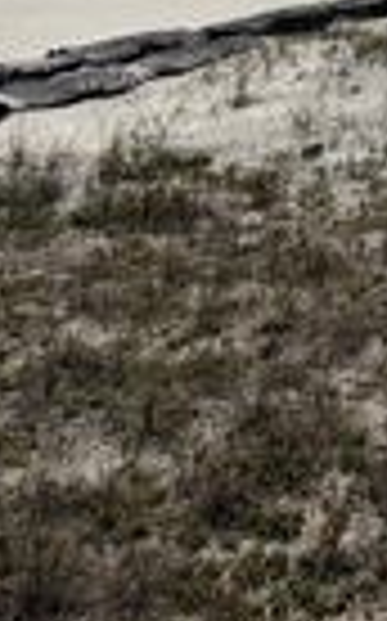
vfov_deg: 19.4
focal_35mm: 100
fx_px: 1691
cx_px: 742
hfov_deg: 11.8
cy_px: -164
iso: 50
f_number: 1.6
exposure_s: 1/13889
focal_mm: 5.96
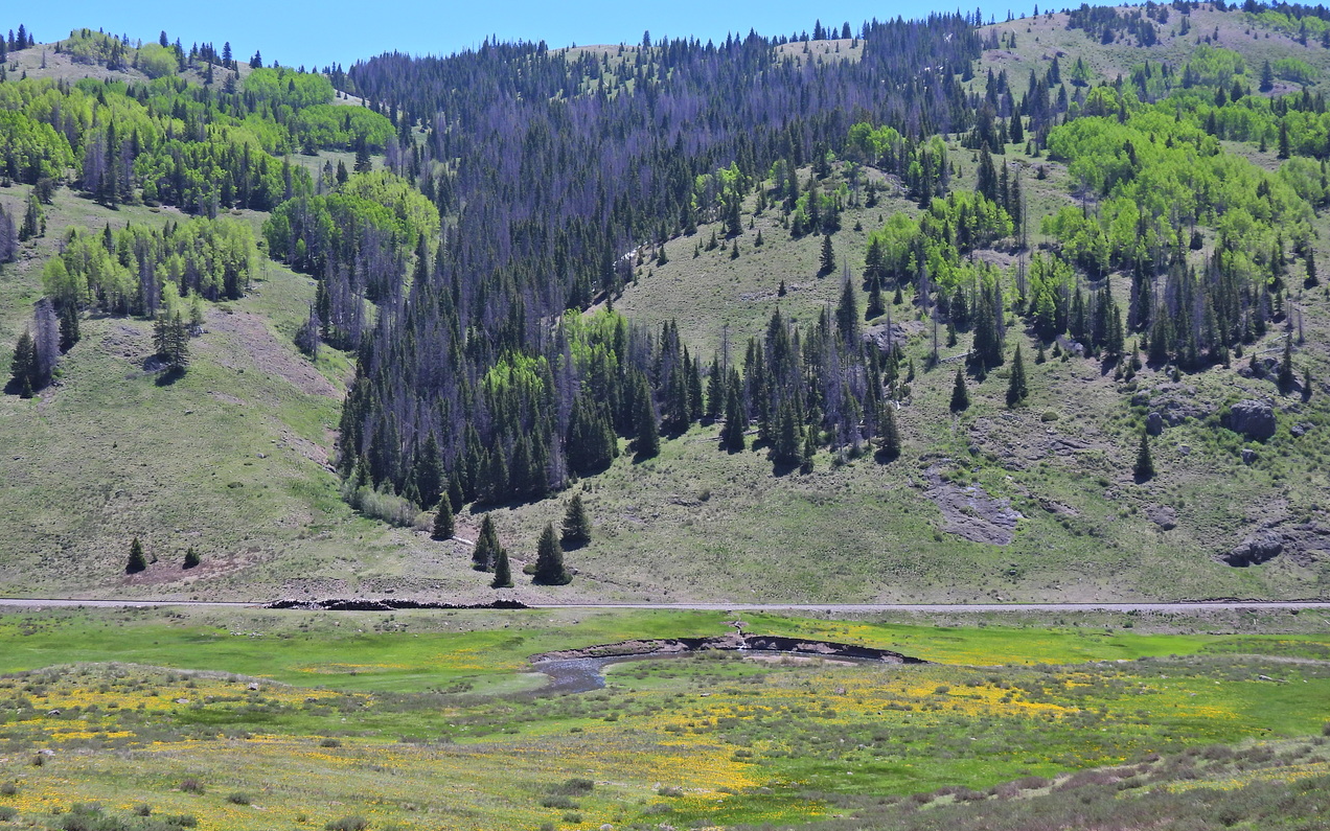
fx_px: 2320
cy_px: 443
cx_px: 667
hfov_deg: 32.0
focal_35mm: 64
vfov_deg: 20.3
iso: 100
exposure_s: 1/1000
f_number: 3.5
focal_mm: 10.7
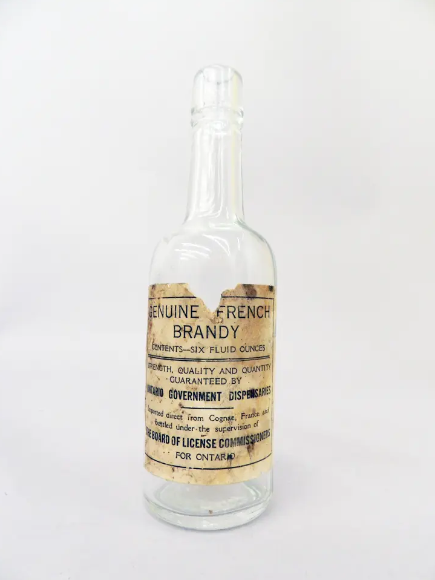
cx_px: 220
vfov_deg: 71.6
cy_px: 295
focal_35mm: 24
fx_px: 402
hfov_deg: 56.8
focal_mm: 4
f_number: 3.4
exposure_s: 1/30
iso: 220
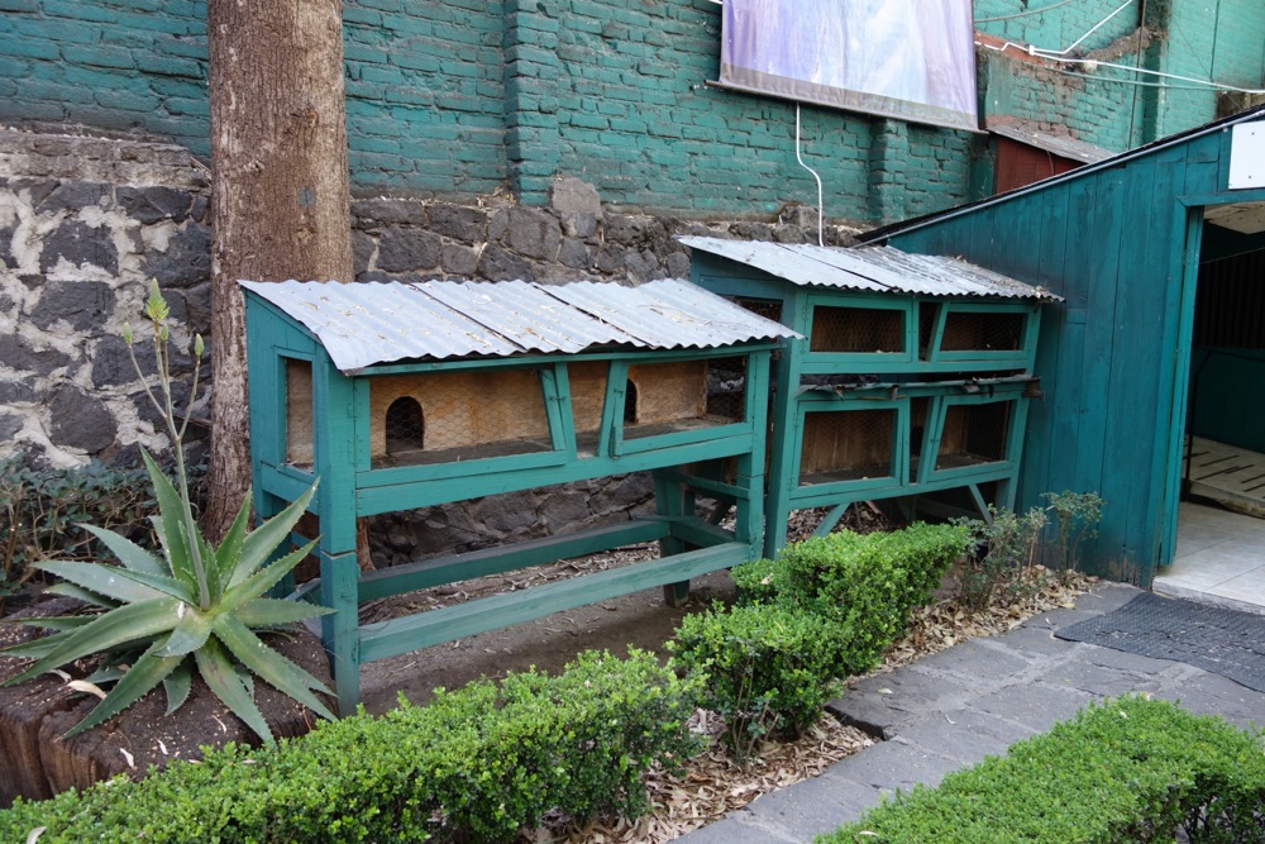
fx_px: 984
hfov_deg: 65.5
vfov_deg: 46.4
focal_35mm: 28
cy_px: 422
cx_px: 632
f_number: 1.8
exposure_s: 1/60
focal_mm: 10.4
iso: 125
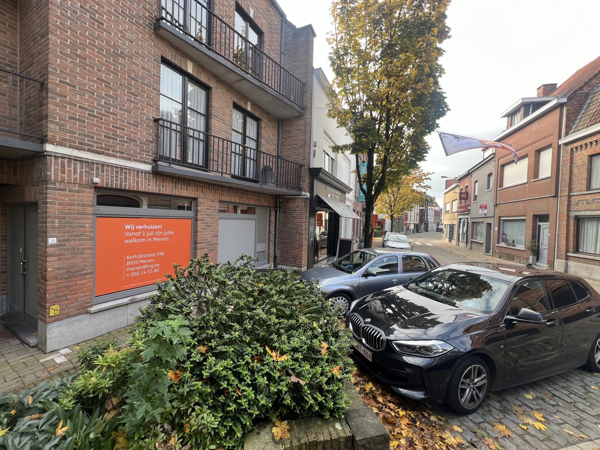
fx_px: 225
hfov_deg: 106.2
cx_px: 300
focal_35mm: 13
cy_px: 225
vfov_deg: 89.9
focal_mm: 1.57
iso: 32
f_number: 1.8
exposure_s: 1/99
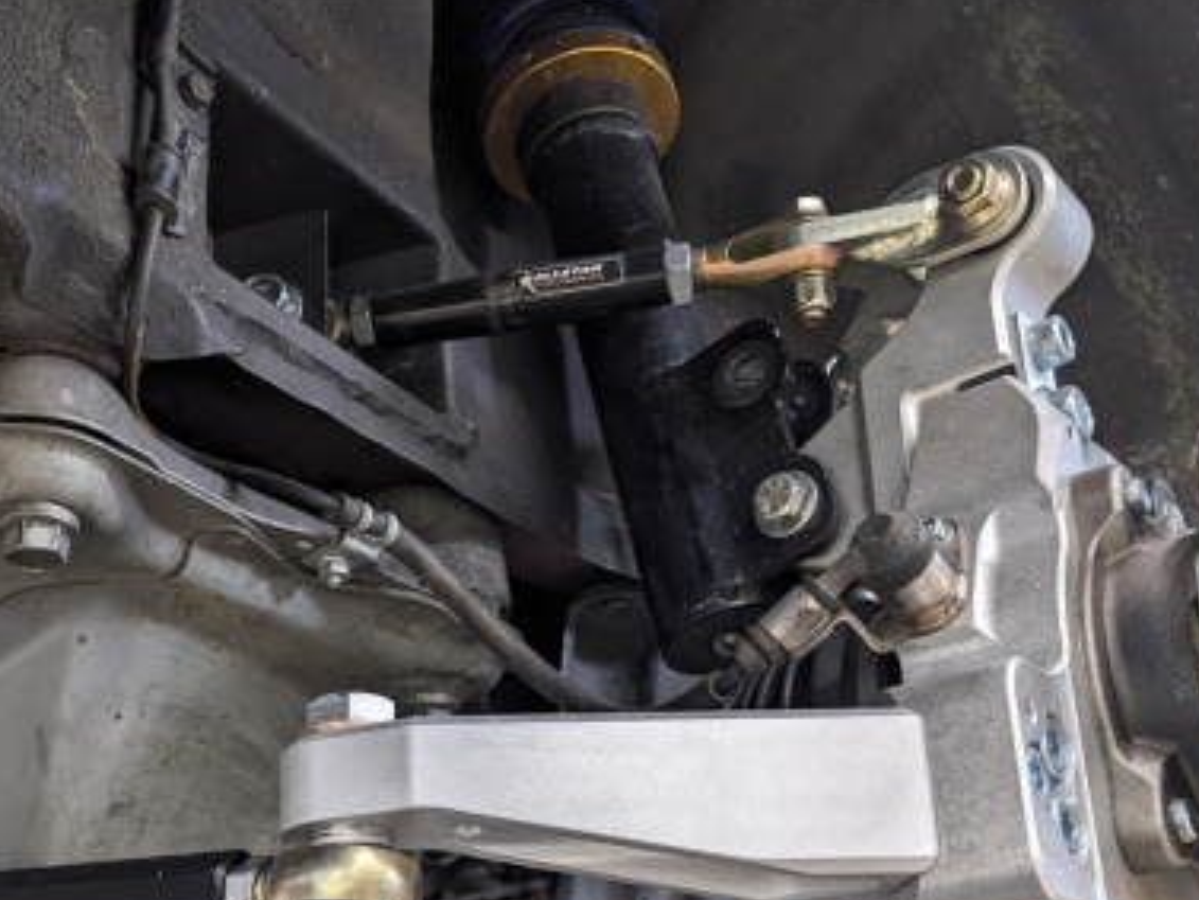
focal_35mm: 43
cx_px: 468
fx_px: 1490
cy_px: 696
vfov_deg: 32.8
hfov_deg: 43.6
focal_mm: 4.38
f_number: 1.73
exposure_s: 1/24
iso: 96
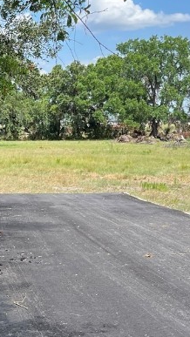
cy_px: 126
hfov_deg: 16.1
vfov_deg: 28.1
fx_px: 671
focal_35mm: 75
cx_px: 101
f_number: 1.5
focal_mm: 5.7
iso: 50
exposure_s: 1/2165
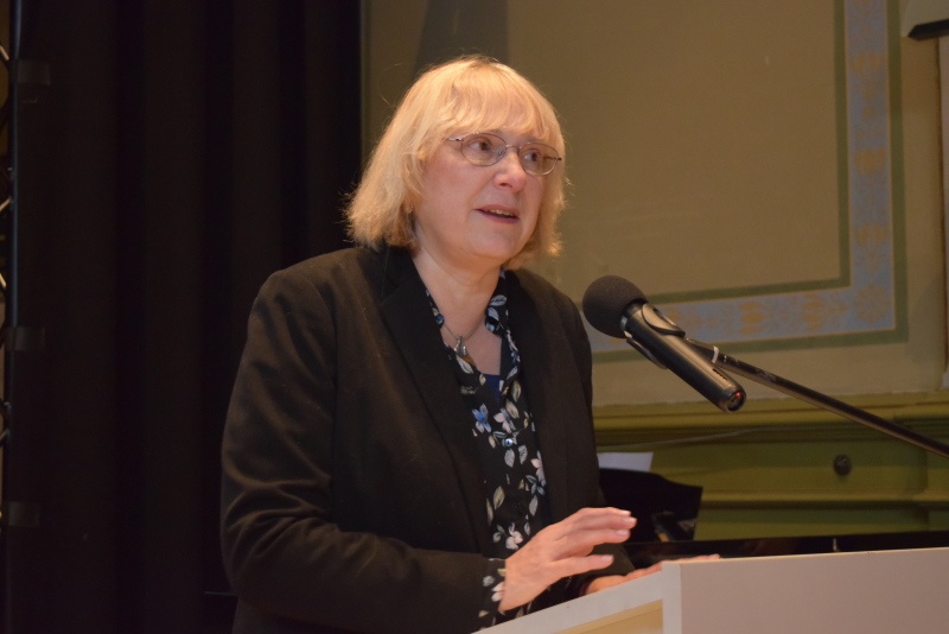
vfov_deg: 22.6
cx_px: 474
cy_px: 317
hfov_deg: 33.4
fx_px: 1582
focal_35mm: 60
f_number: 5
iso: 3200
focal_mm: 40
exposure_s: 1/60
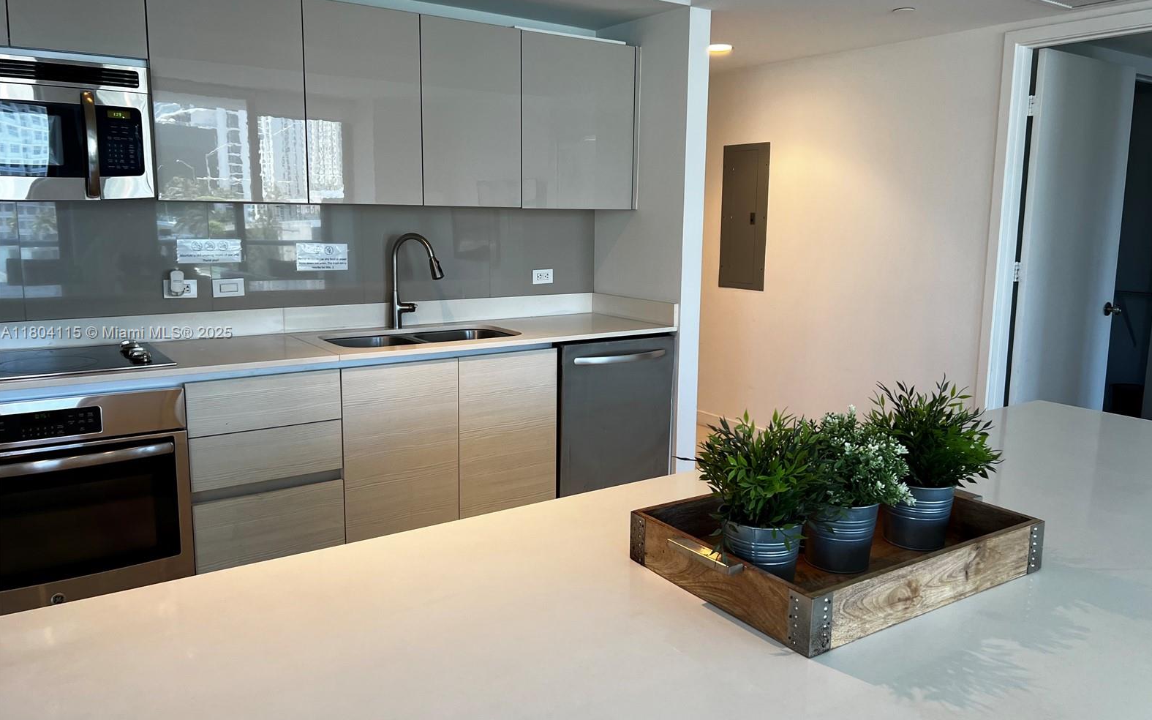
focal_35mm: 28
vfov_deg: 44.5
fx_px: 879
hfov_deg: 66.5
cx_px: 583
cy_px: 334
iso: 100
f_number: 1.5
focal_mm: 5.7
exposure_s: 1/120
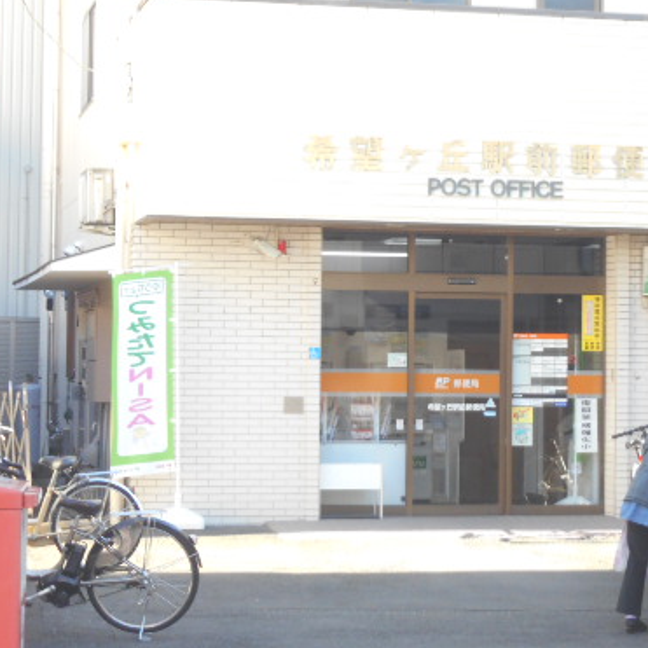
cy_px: 285
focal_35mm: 116
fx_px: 2457
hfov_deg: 15.0
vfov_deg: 15.0
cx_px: 482
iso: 200
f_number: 5.8
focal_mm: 13.5
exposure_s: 1/60
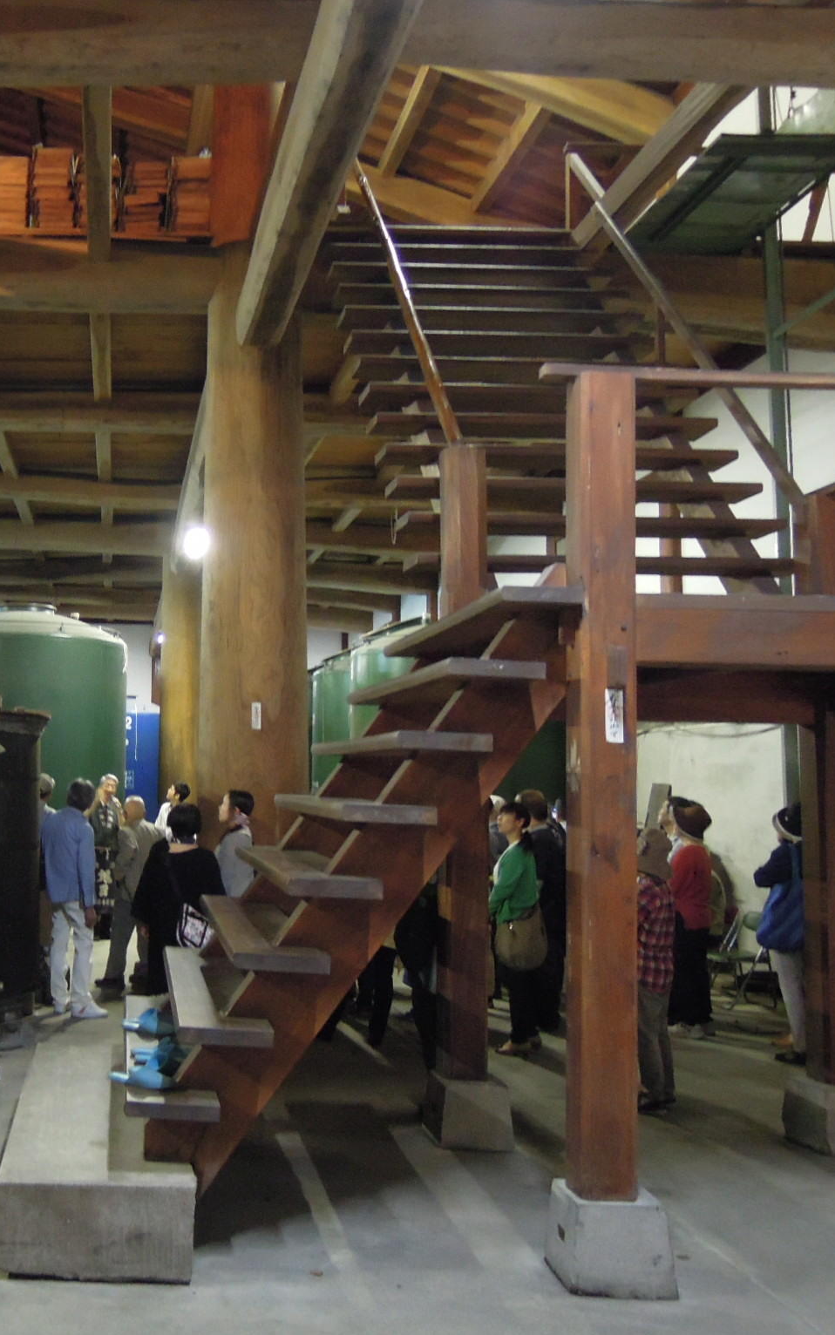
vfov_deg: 56.7
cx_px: 80
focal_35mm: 34
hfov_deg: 35.1
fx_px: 1237
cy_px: 668
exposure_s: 1/8
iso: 800
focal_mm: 4.3
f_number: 2
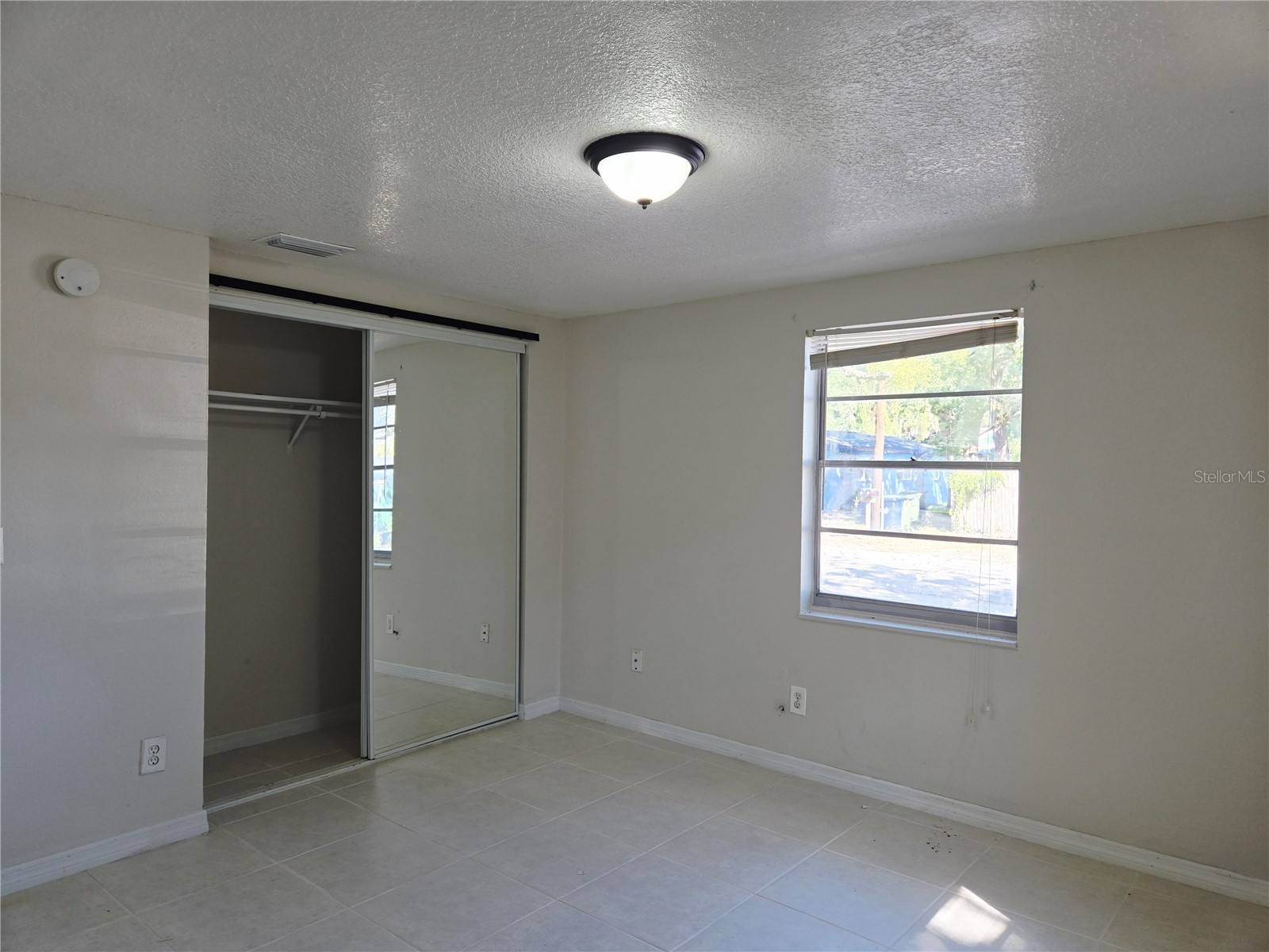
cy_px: 476
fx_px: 843
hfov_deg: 73.9
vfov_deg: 58.9
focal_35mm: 23
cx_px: 634
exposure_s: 1/120
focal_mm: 5.4
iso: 40
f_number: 1.8
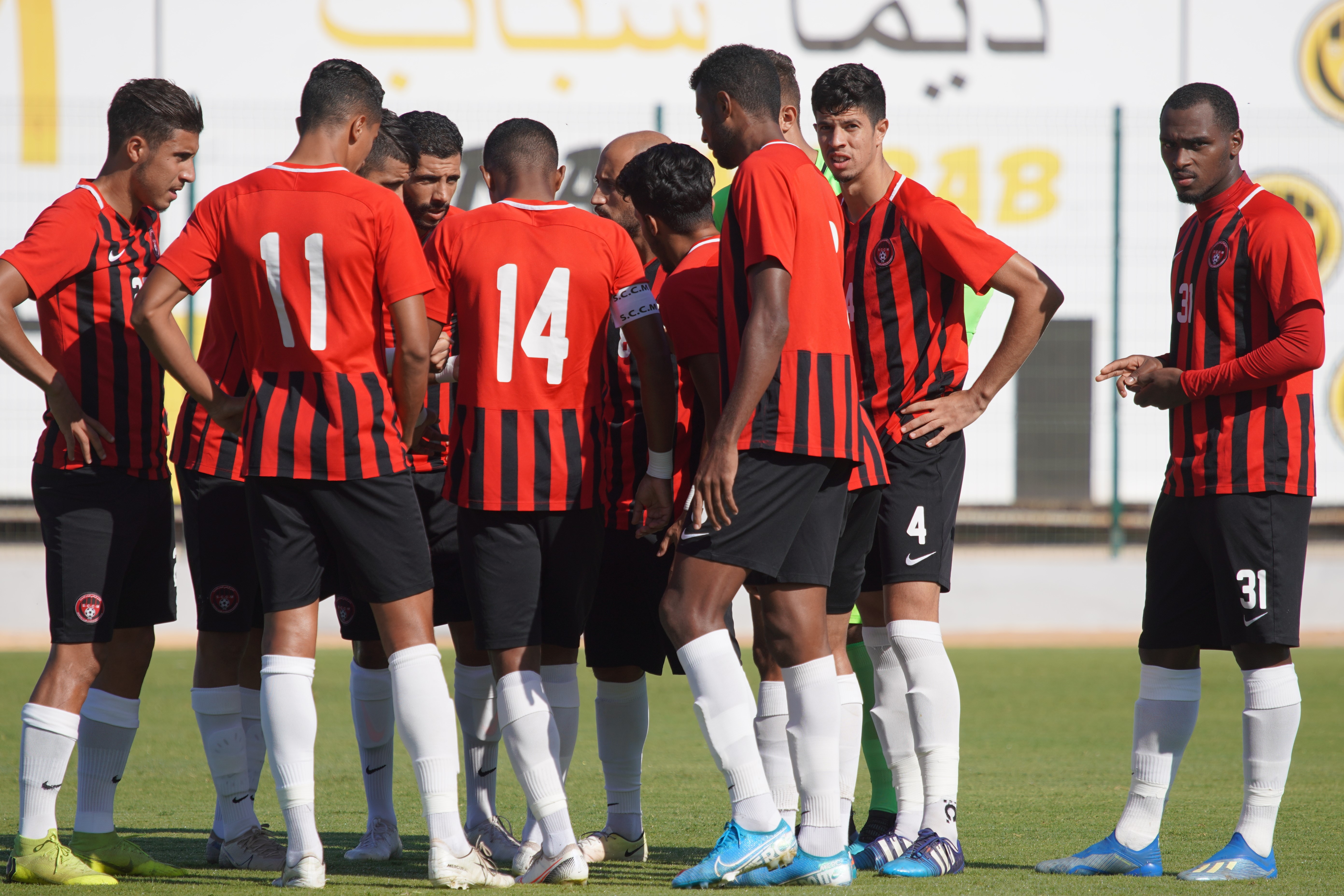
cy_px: 448
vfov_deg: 4.2
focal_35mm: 330
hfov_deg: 6.2
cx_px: 672
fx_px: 12321
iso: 100
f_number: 5.6
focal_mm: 330
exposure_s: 1/640
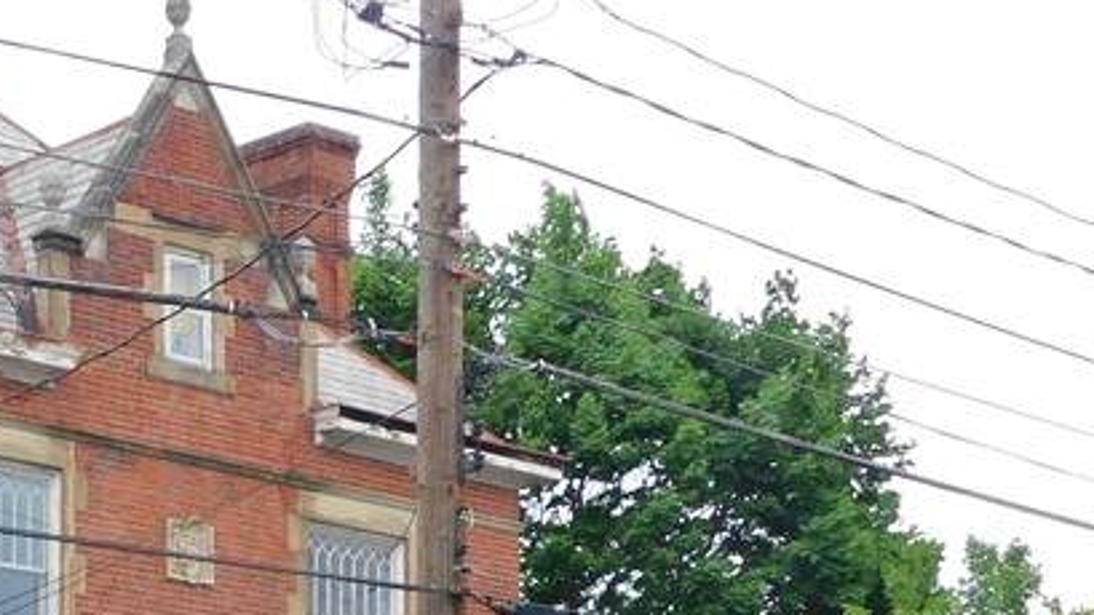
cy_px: 890
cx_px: -62
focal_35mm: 109
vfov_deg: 10.8
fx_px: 3162
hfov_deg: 19.0
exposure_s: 1/320
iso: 125
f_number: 3.6
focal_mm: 7.1
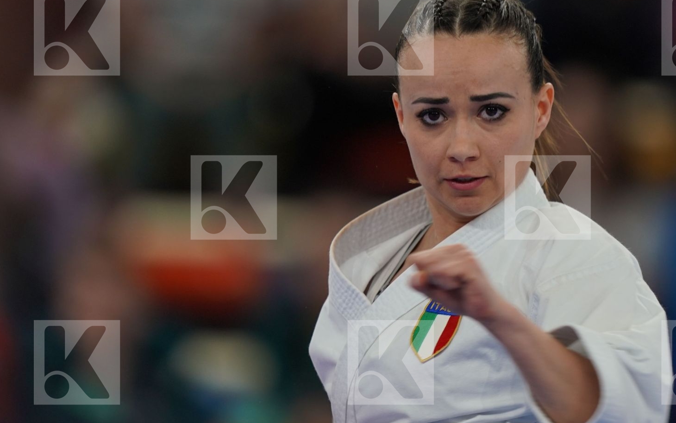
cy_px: 198
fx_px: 13889
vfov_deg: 1.7
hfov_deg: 2.8
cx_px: 391
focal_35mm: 754
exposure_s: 1/320
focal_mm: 400
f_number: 2.8
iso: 500
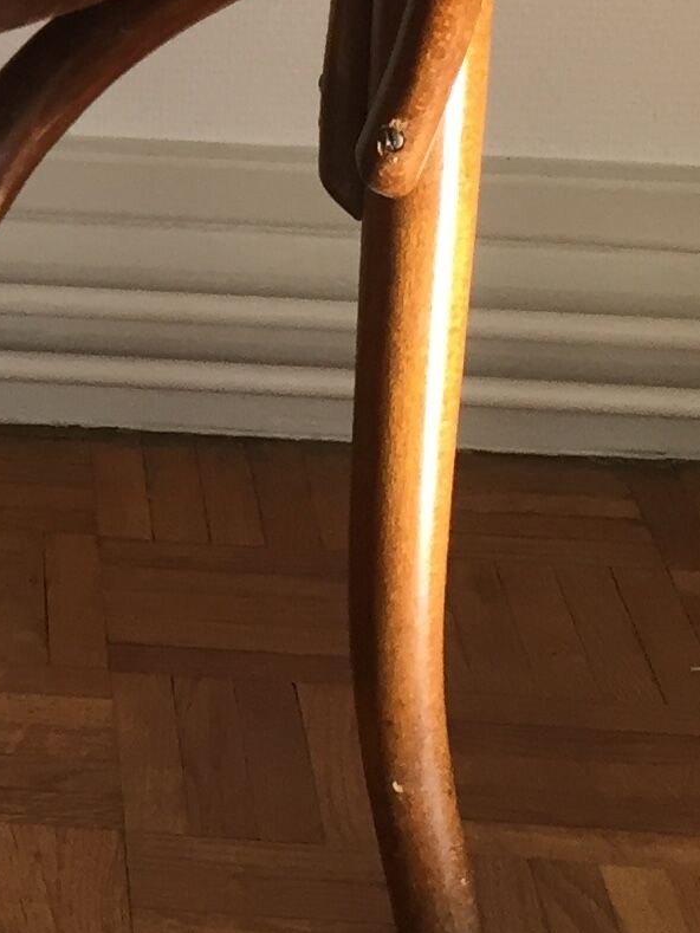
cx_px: -361
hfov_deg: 11.8
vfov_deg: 16.0
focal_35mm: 120
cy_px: -47
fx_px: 3235
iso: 32
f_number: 2.2
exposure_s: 1/33
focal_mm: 4.15
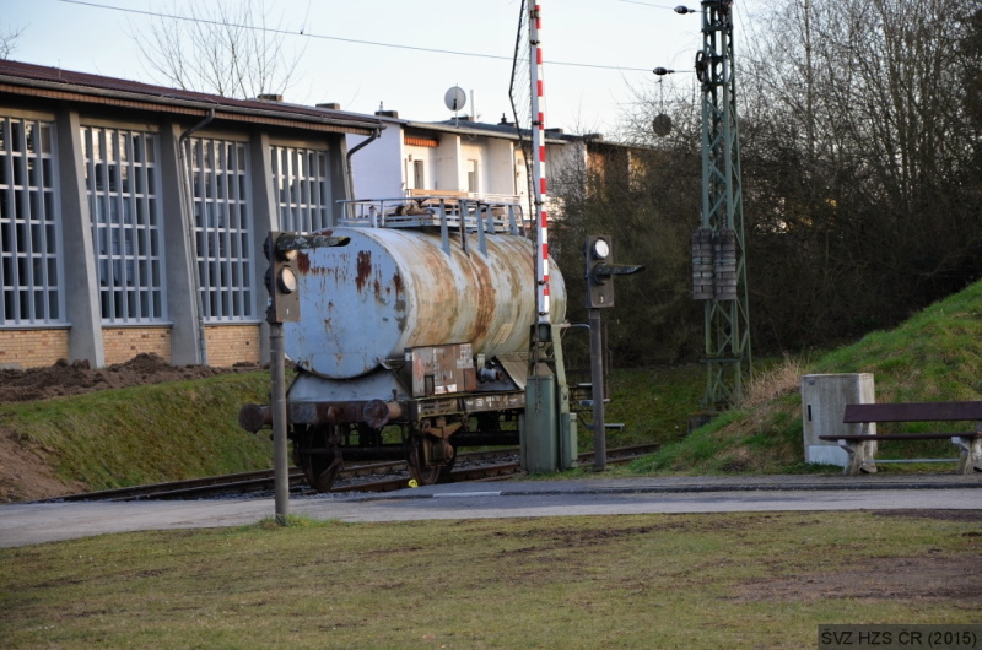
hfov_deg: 16.1
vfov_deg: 10.7
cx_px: 491
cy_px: 325
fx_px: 3471
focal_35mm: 128
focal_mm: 85
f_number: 5.6
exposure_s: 1/125
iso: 200
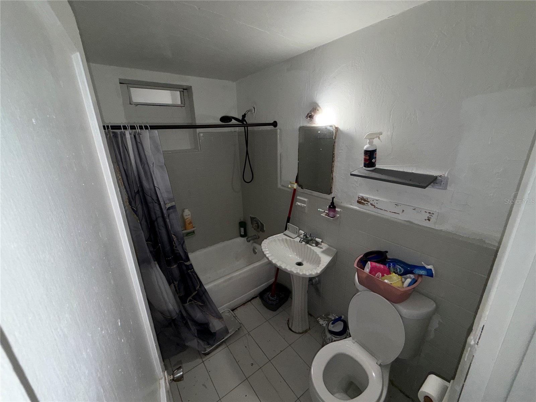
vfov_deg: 85.7
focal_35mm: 14
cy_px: 201
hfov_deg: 102.1
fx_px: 217
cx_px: 268
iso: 40
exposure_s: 1/60
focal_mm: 2.22
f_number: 2.2
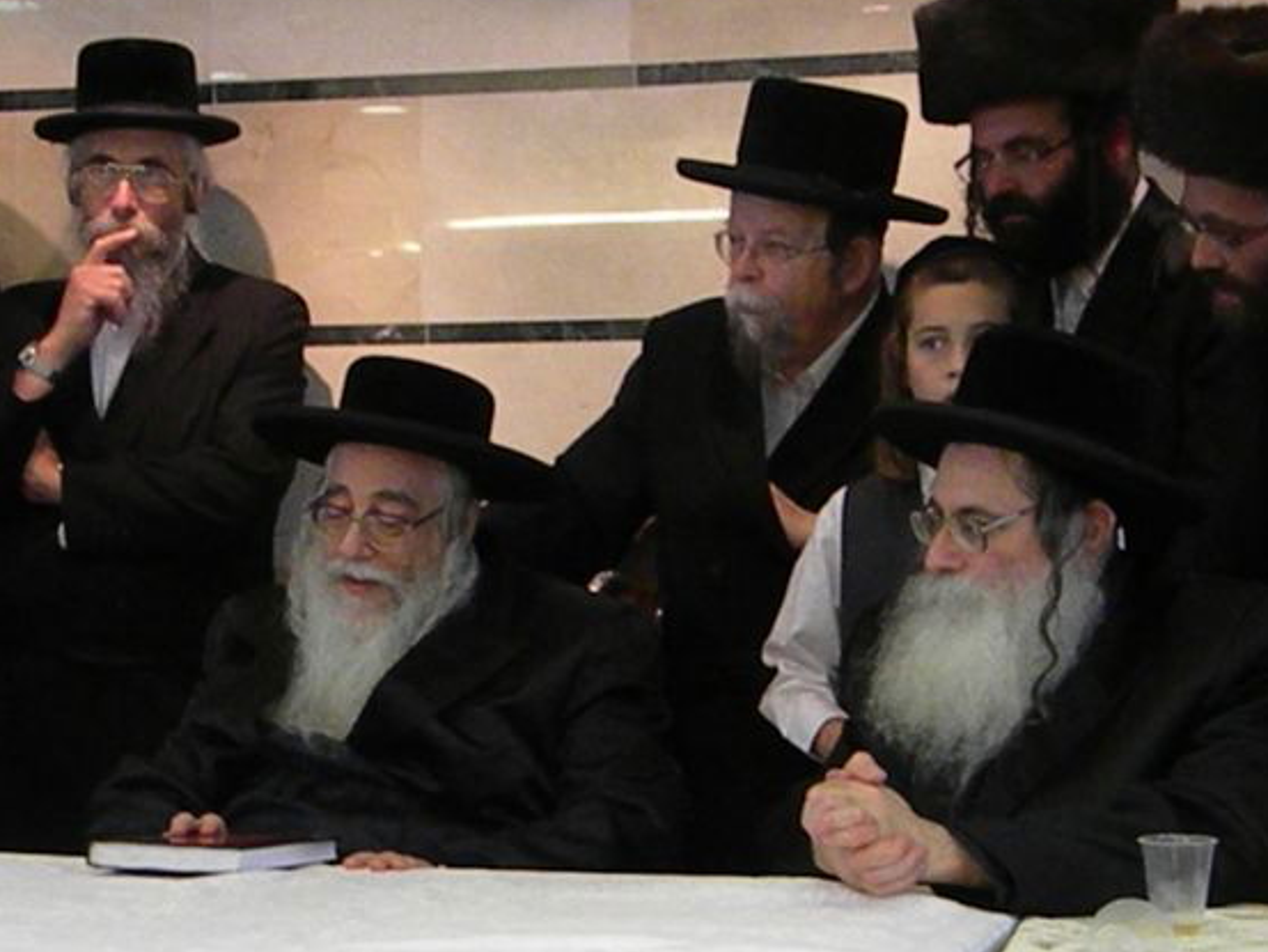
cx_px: 475
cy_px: 810
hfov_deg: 22.4
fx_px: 3188
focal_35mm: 87
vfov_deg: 16.8
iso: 833
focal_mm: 8.6
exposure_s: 1/70.1
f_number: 3.9
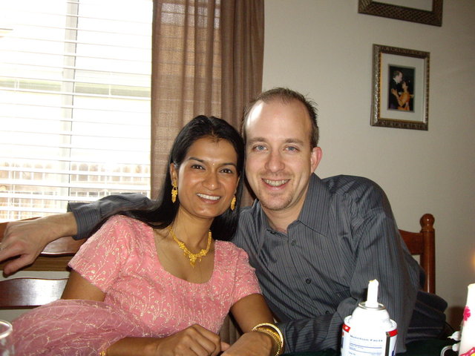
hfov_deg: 49.0
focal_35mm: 38
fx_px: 521
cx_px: 238
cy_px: 178
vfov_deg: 37.7
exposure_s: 1/40
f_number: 2.7
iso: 200
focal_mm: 6.2
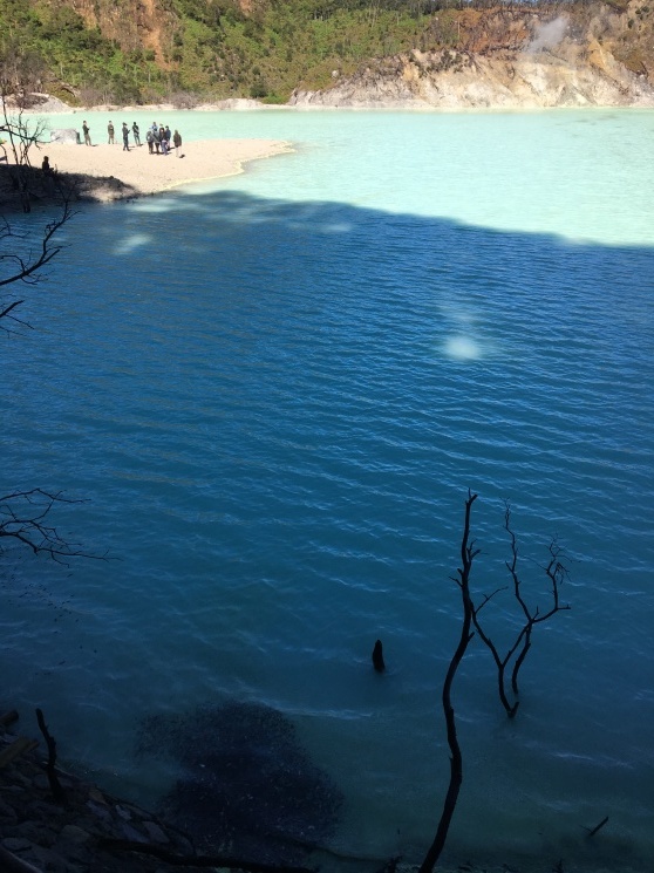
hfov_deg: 48.2
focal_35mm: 29
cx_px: 327
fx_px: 731
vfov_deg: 61.7
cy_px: 436
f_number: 2.2
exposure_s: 1/1166
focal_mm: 4.15
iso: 25
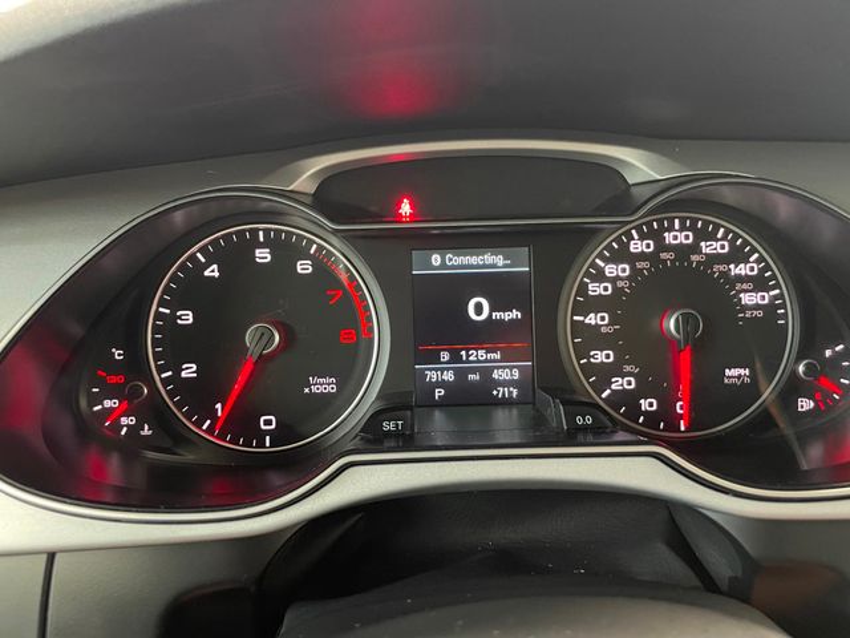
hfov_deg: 67.3
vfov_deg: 53.1
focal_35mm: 26
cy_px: 319
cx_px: 425
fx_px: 638
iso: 640
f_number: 1.6
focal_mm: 4.2
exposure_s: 1/30
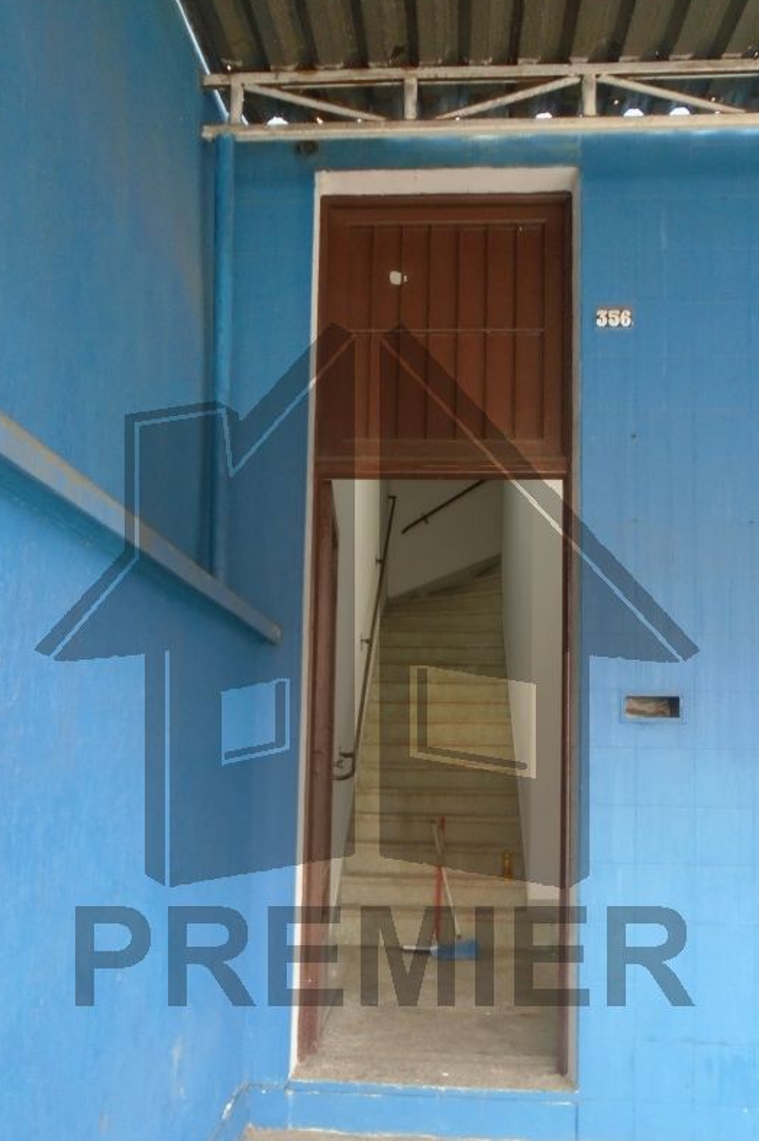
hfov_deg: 39.9
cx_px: 365
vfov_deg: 56.9
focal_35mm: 33
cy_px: 677
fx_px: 1044
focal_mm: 4.6
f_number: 3.2
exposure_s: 1/30
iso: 250
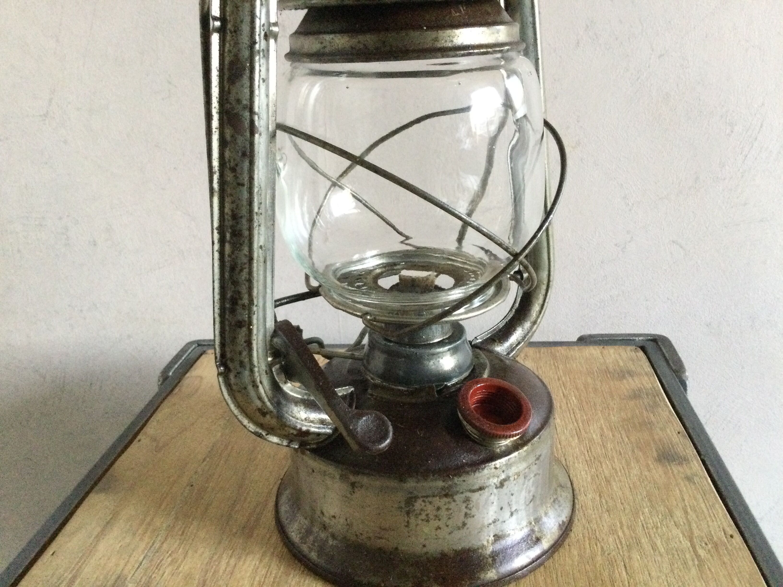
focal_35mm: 31
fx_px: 701
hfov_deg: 58.4
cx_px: 392
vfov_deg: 45.4
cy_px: 294
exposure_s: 1/25
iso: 200
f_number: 2.4
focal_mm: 3.3
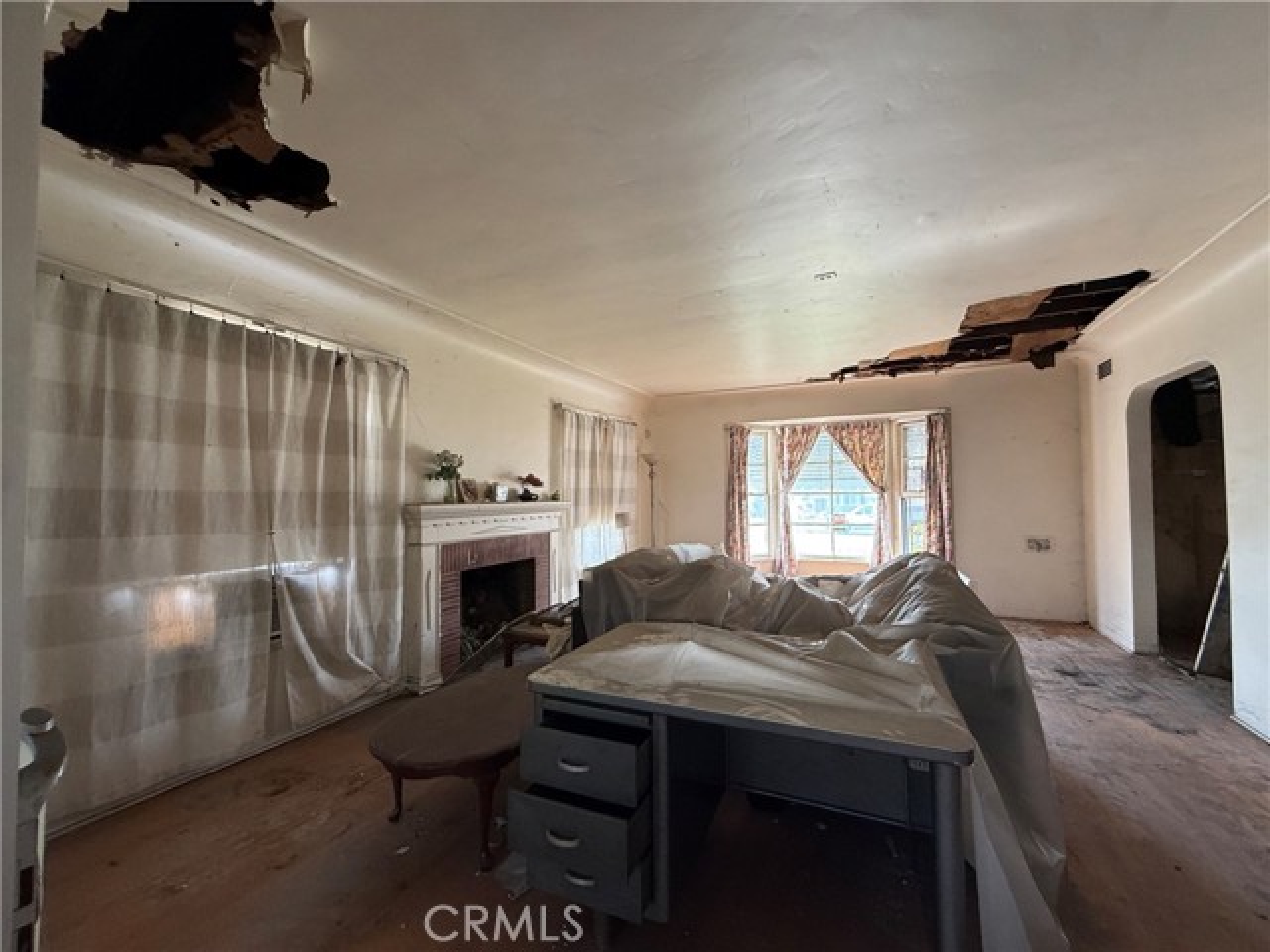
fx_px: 514
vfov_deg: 85.7
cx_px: 635
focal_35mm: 14
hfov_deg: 102.1
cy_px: 476
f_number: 2.2
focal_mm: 2.22
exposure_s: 1/99
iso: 200
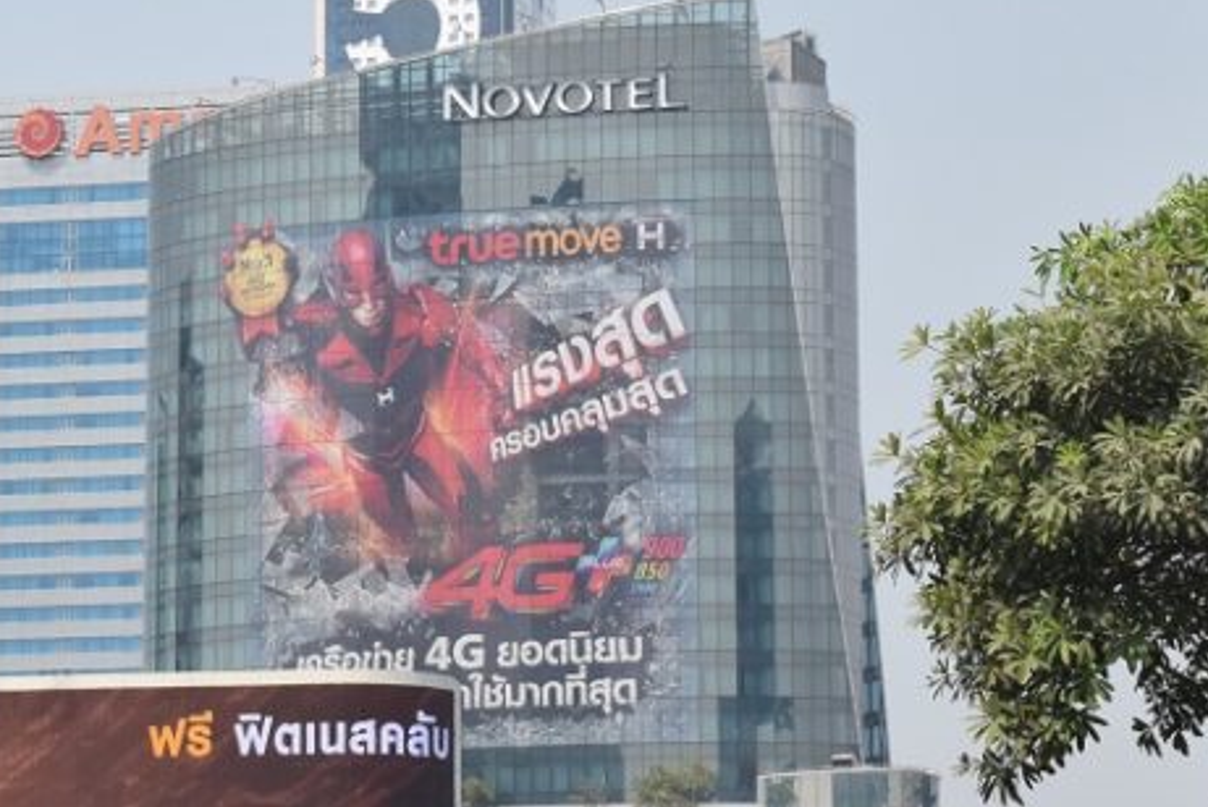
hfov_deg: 11.2
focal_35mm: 183
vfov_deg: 7.5
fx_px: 6148
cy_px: -14
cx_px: 265
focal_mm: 55
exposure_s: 1/1000
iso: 1000
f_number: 16
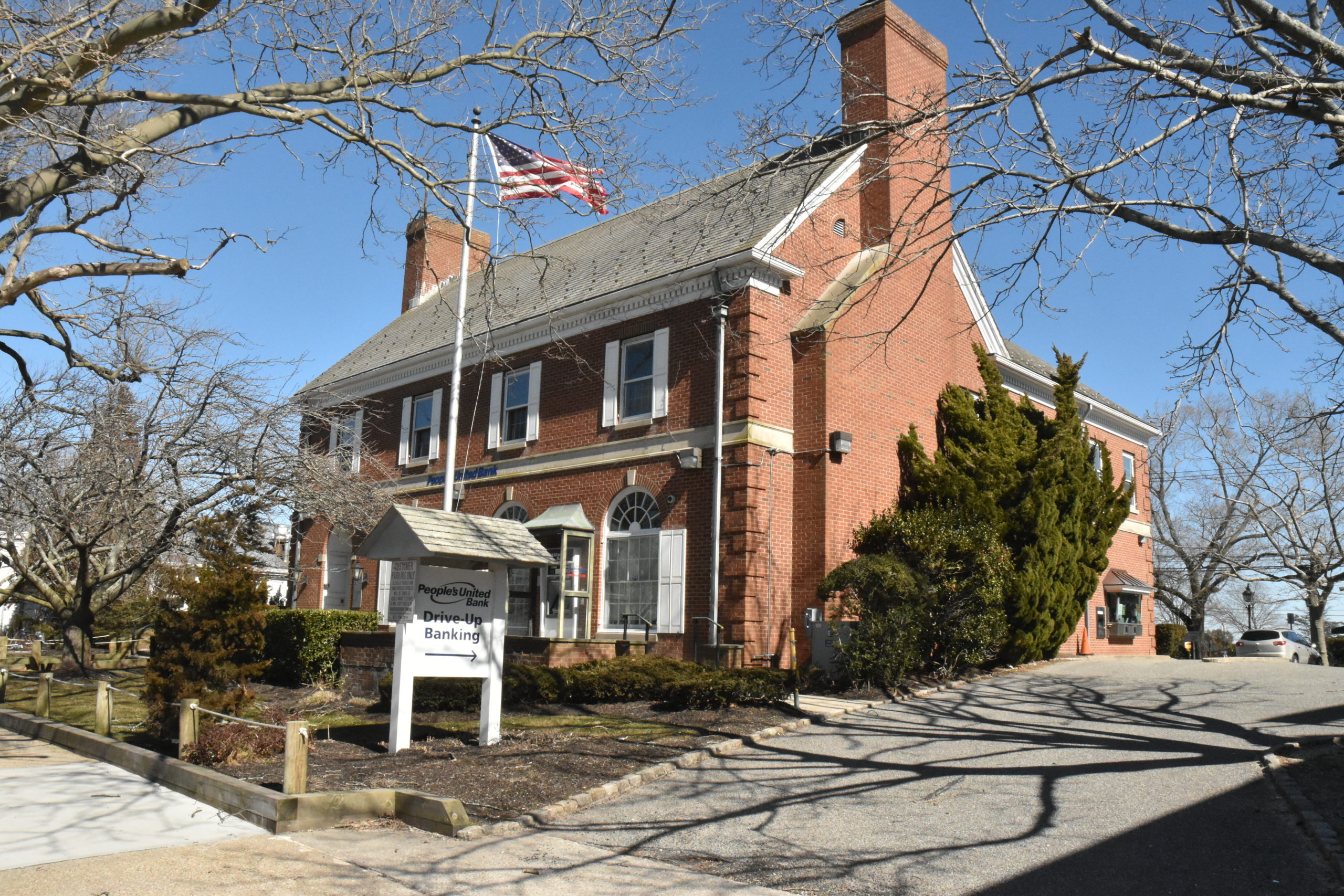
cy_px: 448
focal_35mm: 27
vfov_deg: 47.9
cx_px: 672
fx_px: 1008
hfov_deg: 67.4
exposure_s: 1/1250
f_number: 18
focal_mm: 18
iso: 3200
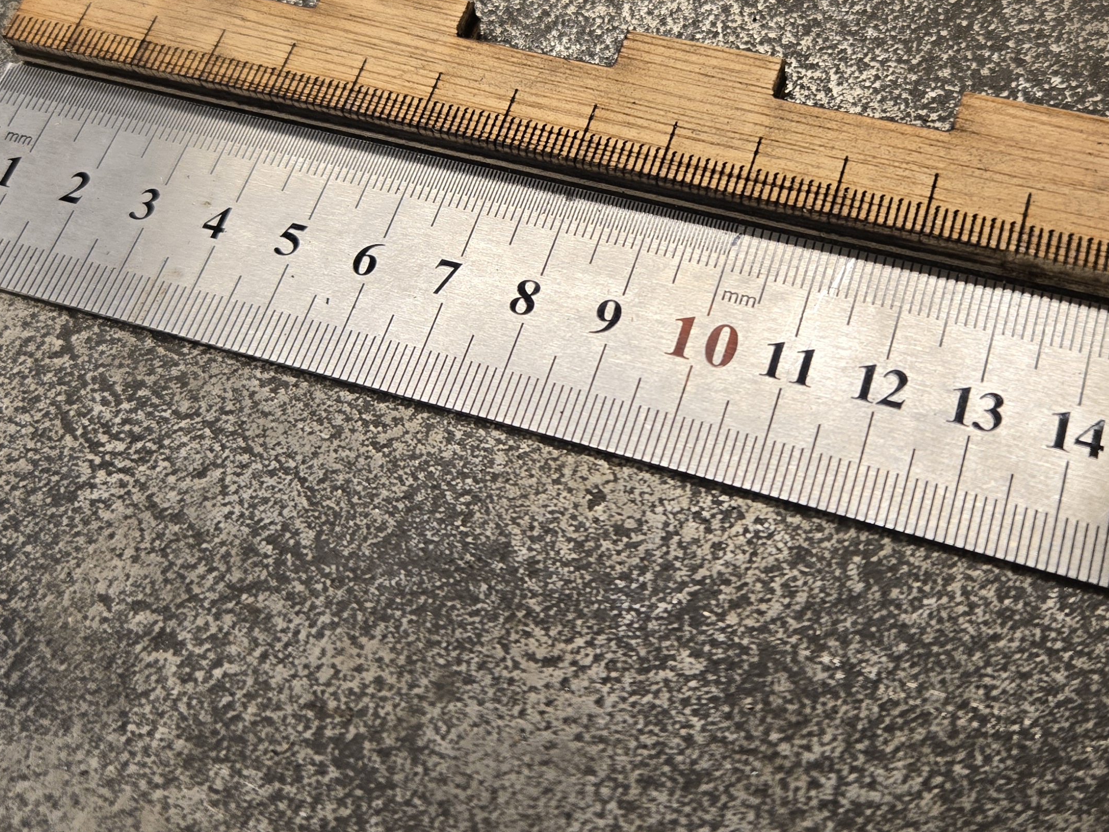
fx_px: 1378
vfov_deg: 33.1
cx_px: 624
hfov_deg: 43.8
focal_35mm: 43
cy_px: 239
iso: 125
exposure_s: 1/100
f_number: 1.8
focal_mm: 5.4
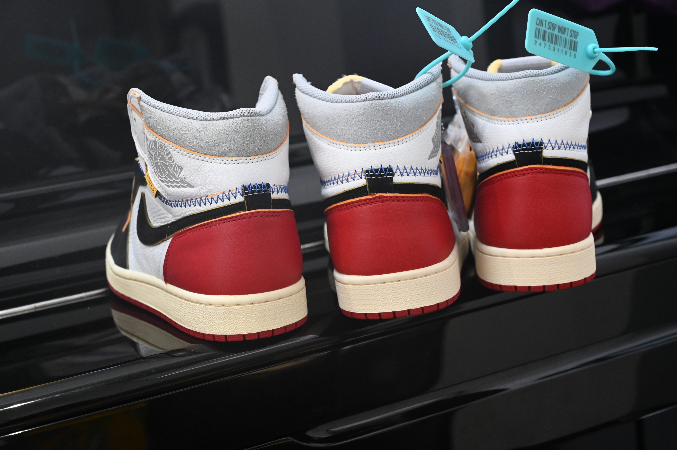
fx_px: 1315
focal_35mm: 70
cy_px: 225
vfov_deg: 19.4
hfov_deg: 28.9
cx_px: 338
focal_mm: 70
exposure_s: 1/60
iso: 4000
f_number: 7.1
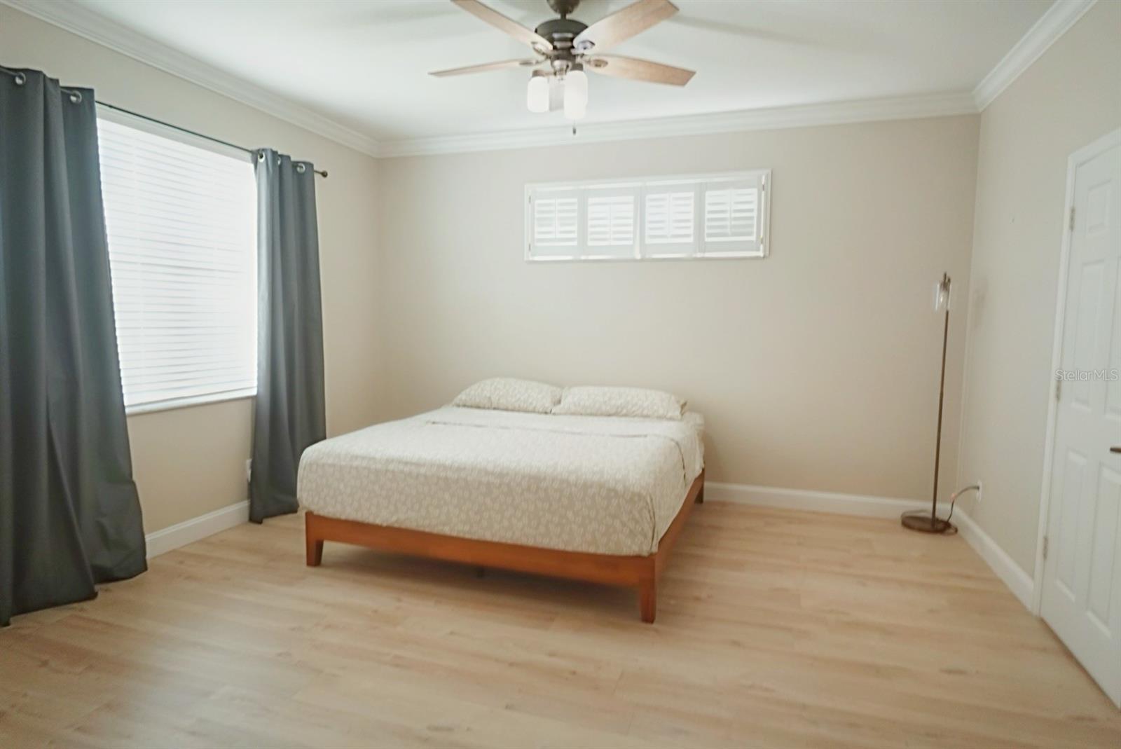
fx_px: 623
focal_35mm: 20
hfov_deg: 83.9
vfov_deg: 62.0
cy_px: 374
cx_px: 560
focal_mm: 7.6
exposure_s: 1/50
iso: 320
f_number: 2
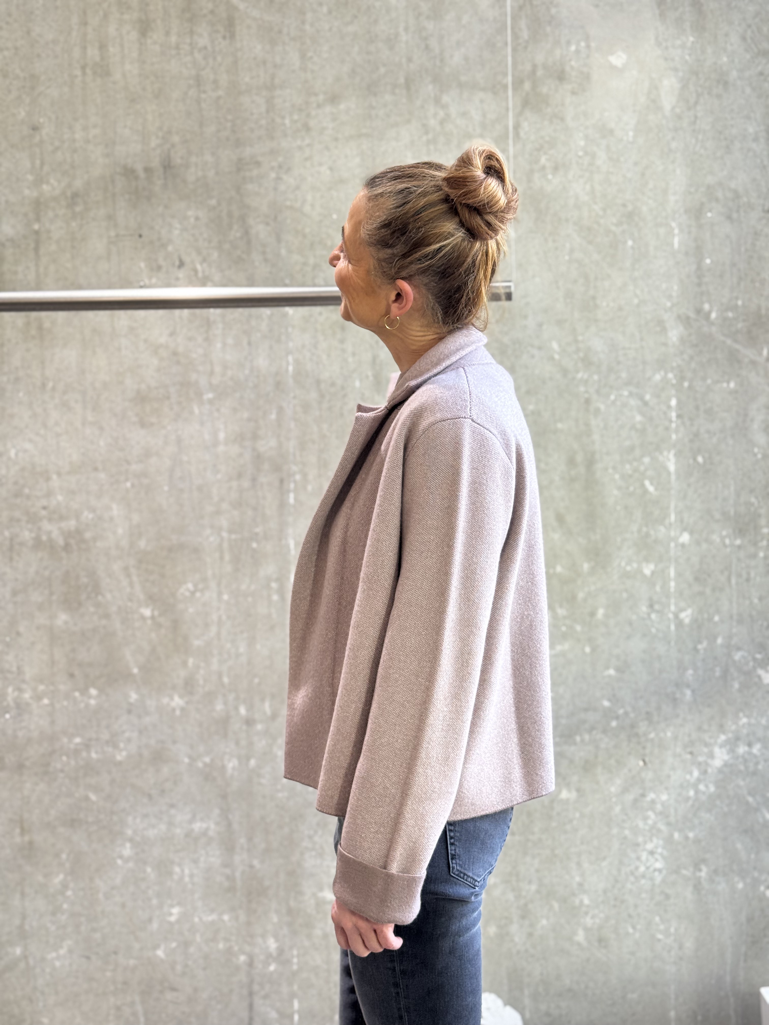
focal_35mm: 48
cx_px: 384
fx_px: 1422
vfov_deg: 39.7
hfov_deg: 30.3
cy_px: 512
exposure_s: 1/50
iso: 64
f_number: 1.78
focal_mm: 6.76
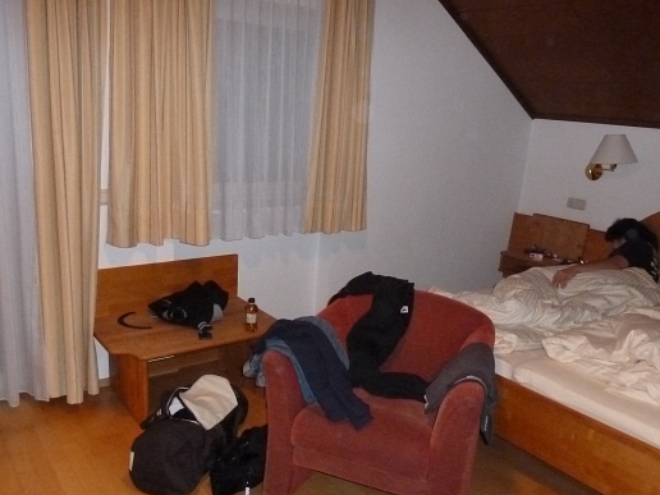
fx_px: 591
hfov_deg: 58.3
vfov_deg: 45.3
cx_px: 307
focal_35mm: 31
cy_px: 280
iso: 800
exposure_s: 1/30
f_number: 3.3
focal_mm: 4.1
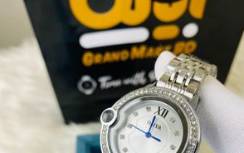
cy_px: 153
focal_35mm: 36
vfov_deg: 32.5
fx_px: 239
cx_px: 121
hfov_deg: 54.0
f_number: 1.8
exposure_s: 1/100
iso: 32
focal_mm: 4.25
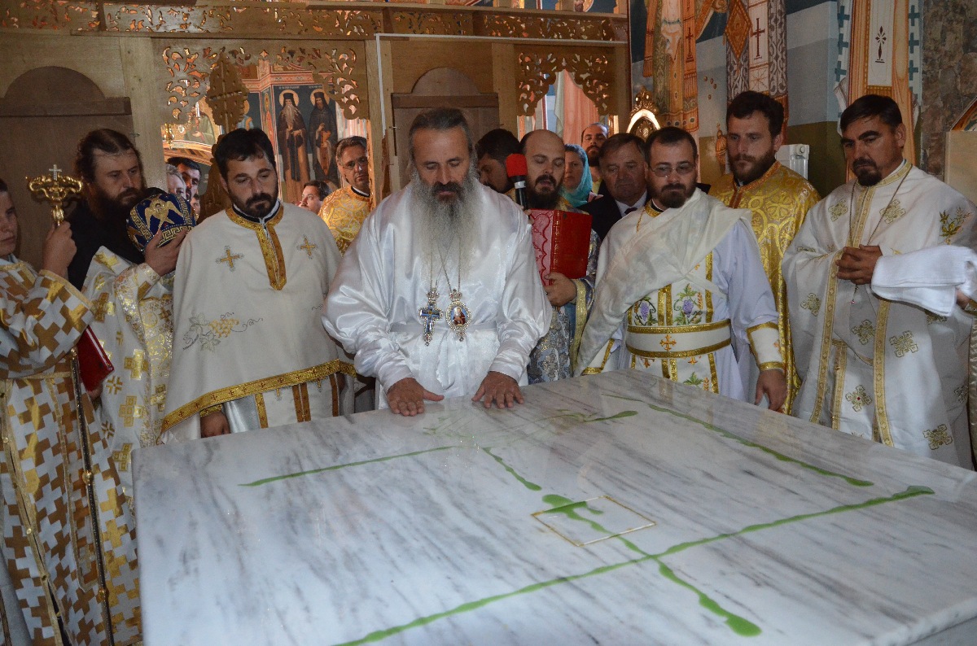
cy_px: 323
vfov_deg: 41.5
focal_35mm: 32
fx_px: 853
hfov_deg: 59.6
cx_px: 488
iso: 3200
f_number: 3.8
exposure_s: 1/60
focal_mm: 21
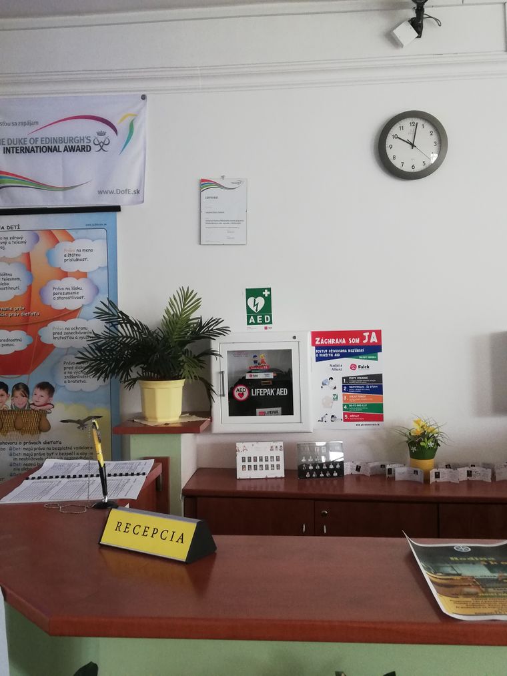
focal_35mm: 36
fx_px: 703
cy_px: 338
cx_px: 254
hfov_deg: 39.7
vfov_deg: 51.3
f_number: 2.2
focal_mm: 3.81
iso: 250
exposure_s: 1/33.3
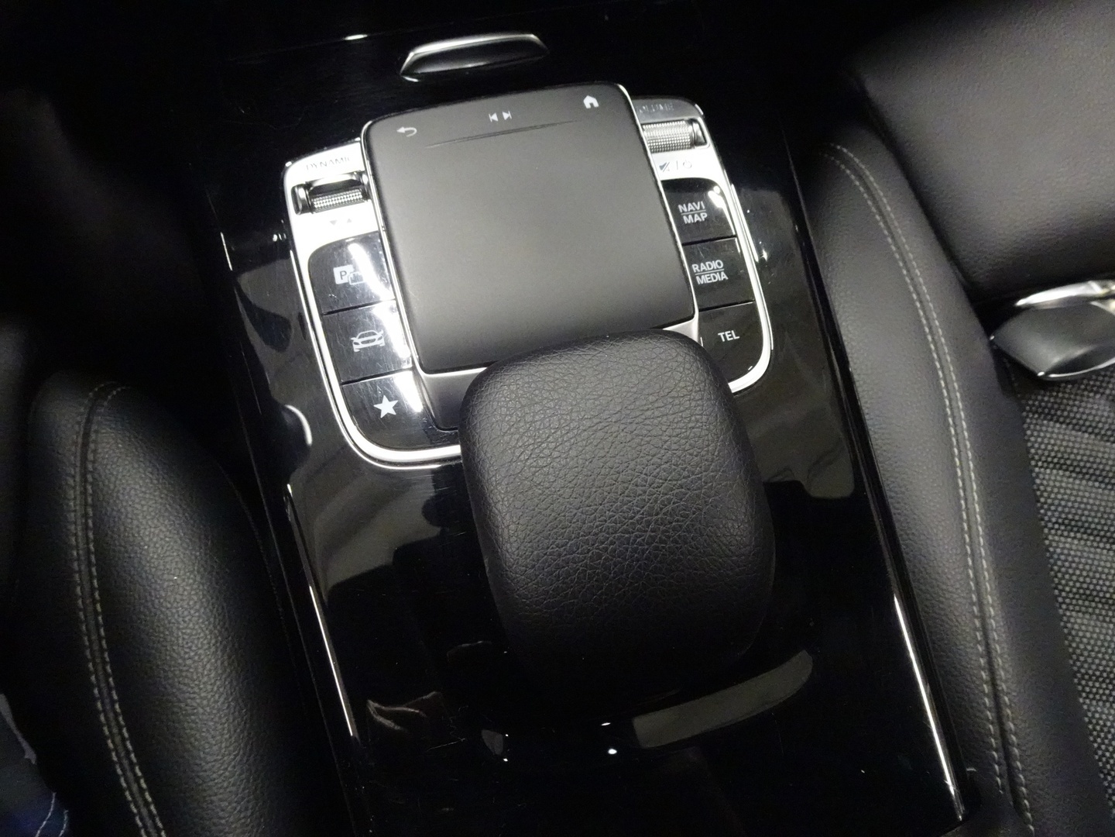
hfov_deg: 71.6
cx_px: 558
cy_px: 418
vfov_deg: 56.8
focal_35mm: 24
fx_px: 773
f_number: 3.5
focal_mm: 4.25
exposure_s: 1/30
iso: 2000
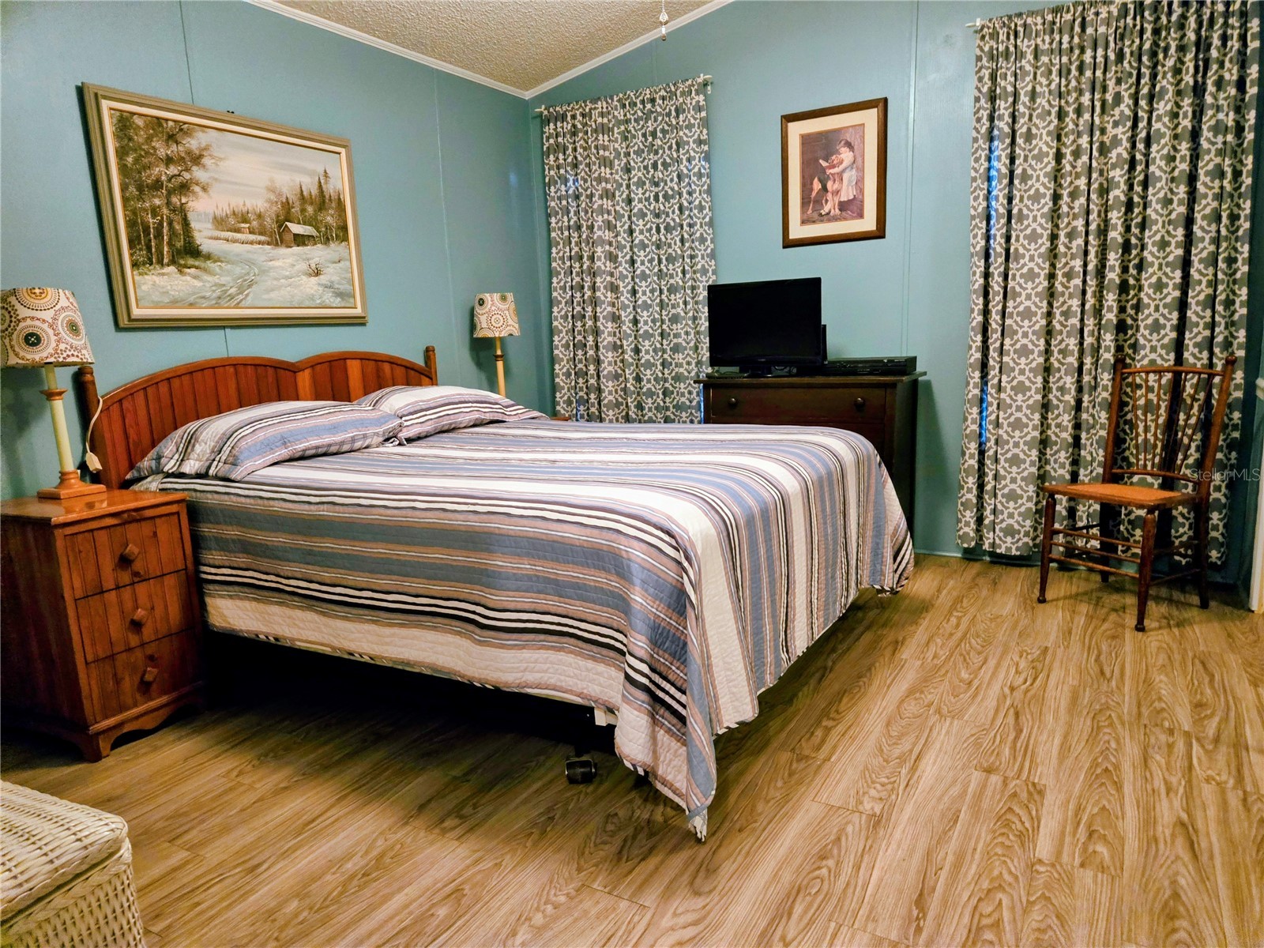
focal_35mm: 23
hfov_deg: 73.9
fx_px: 840
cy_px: 474
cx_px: 632
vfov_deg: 58.9
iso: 1250
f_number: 1.8
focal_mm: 5.4
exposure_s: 1/60
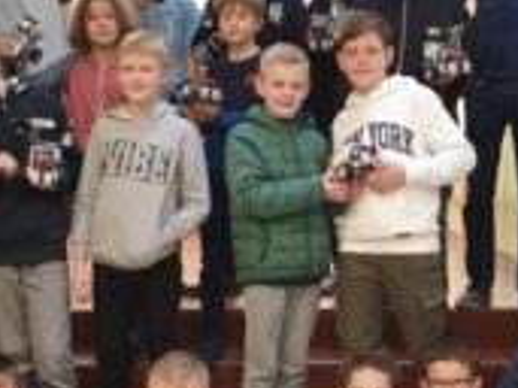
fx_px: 957
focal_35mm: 64
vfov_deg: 22.8
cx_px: 291
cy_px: 256
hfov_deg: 30.3
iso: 400
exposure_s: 1/50
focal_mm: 4.3
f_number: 2.4
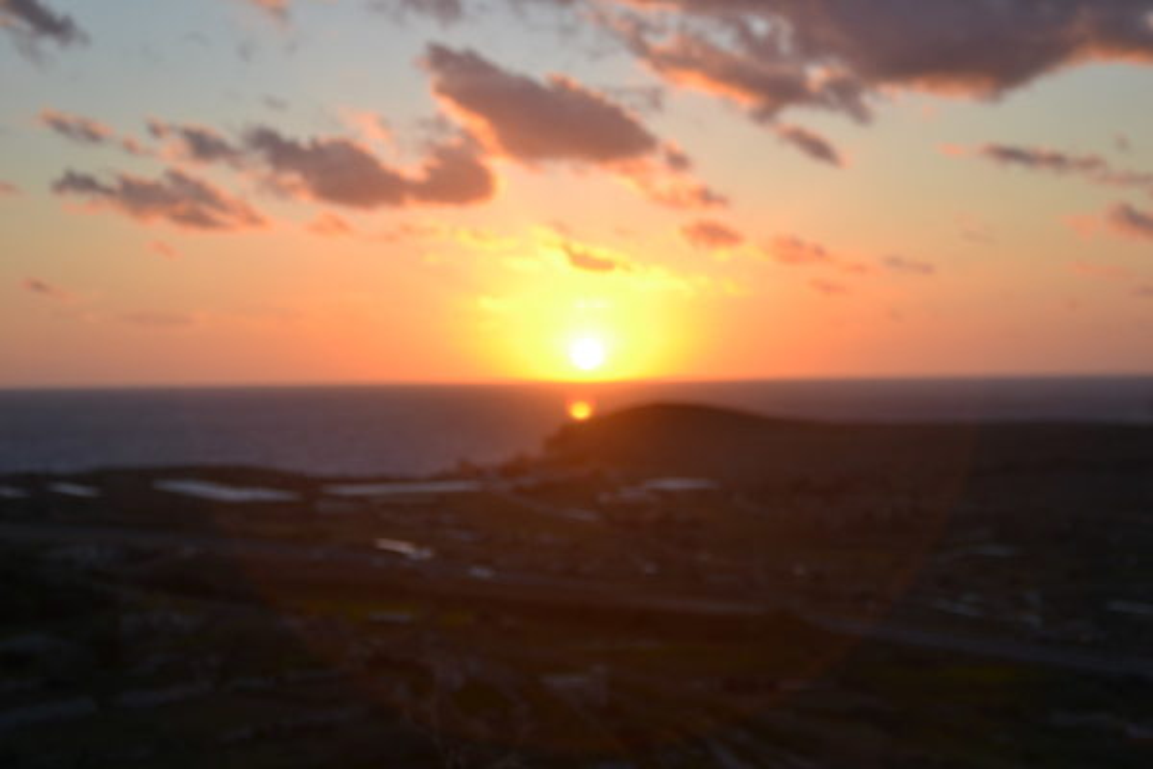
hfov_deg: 28.1
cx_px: 576
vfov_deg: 18.9
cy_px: 384
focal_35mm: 72
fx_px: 2306
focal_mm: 48
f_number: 4.8
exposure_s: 1/160
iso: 100
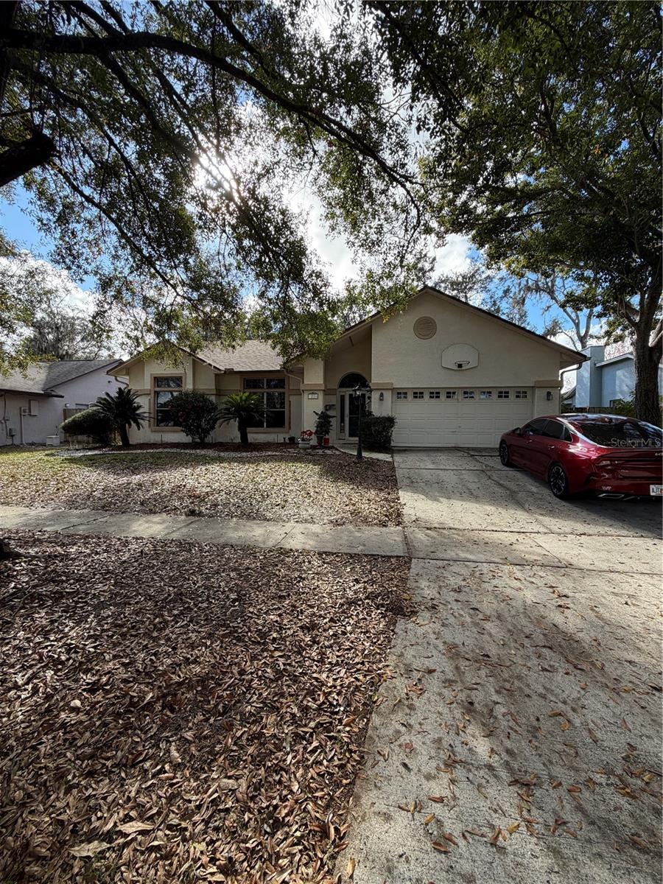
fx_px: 358
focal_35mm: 14
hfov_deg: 85.7
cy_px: 442
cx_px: 332
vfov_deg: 102.1
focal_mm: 2.22
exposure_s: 1/502
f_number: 2.2
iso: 50
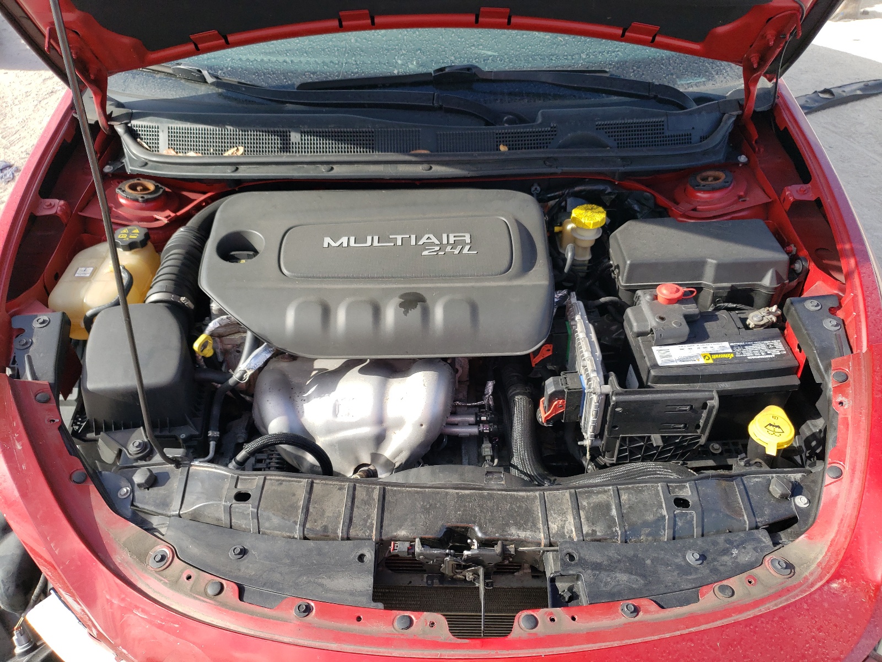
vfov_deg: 53.1
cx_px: 441
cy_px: 331
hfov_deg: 67.3
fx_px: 662
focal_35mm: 26
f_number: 1.5
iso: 50
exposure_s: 1/1111
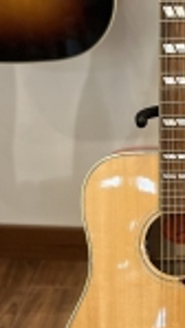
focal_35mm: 76
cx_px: 203
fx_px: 662
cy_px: 167
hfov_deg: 15.5
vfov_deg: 27.9
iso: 400
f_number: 1.6
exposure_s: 1/60
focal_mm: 5.1
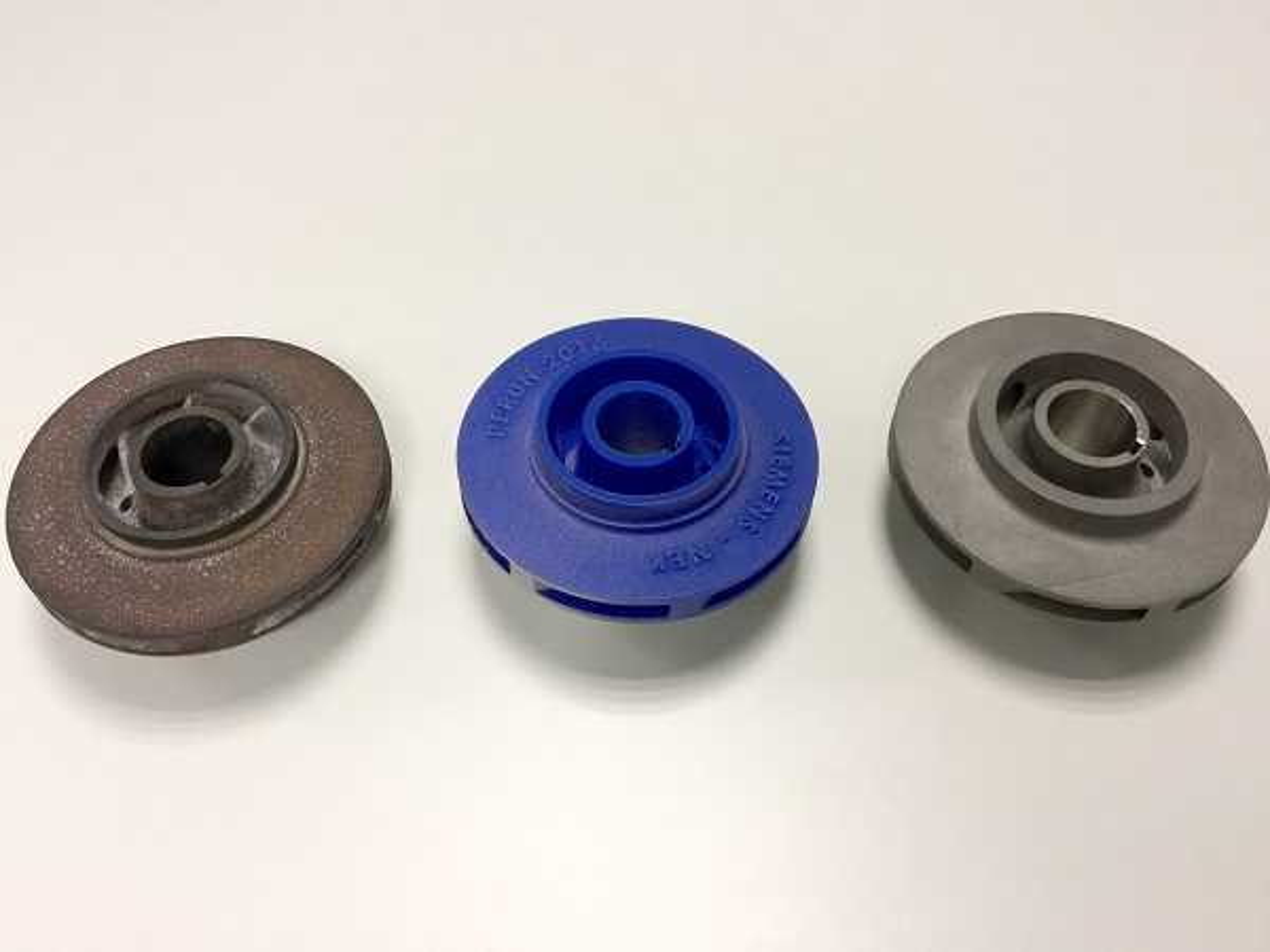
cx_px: 635
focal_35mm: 31
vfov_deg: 45.4
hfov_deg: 58.4
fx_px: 1137
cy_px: 476
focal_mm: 3.3
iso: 32
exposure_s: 1/33
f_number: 2.4
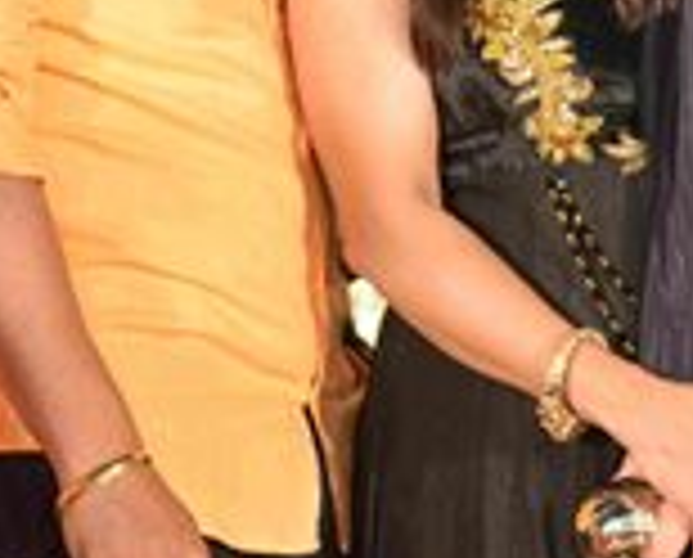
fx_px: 7012
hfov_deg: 5.6
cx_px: 720
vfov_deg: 4.6
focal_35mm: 341
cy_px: 22
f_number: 5.6
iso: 640
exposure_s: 1/60
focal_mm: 85
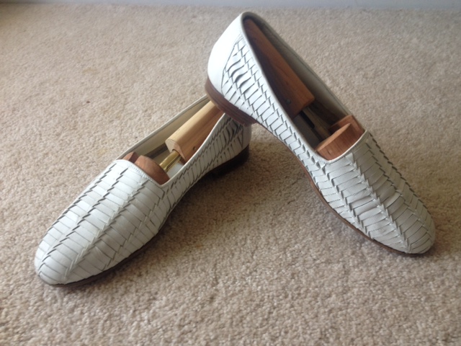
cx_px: 230
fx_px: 466
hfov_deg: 52.6
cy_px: 173
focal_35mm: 35
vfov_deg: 40.7
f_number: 2.4
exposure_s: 1/20
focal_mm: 4.28
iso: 50
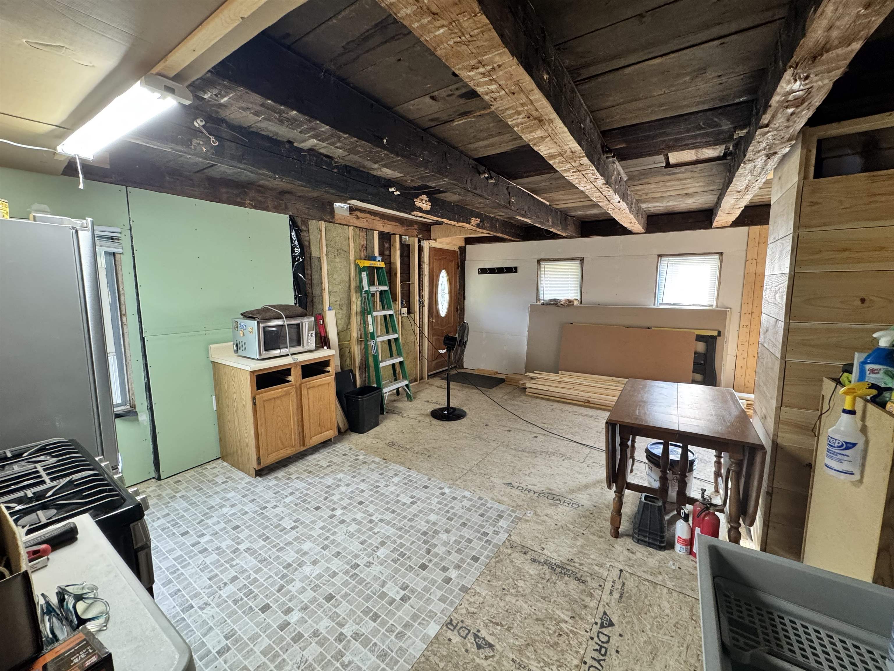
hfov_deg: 102.1
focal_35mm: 14
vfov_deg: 85.7
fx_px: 362
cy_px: 336
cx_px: 447
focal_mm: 2.22
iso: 400
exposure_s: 1/60
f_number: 2.2
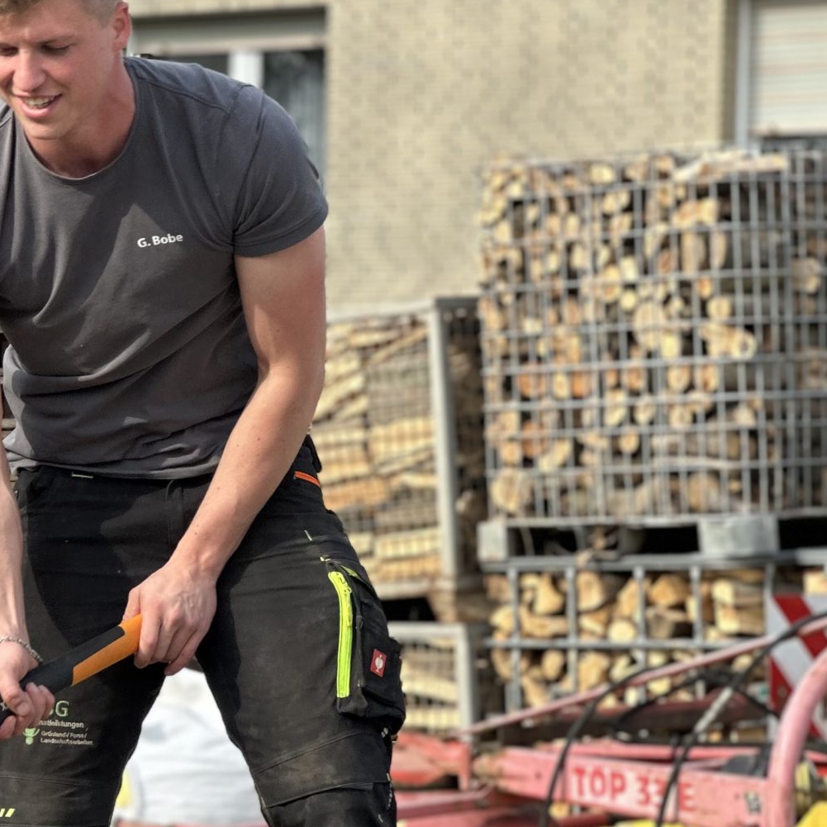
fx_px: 4703
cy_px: 579
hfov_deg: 10.0
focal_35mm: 174
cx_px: 95
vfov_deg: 10.0
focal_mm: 9
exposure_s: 1/274
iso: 25
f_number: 2.8
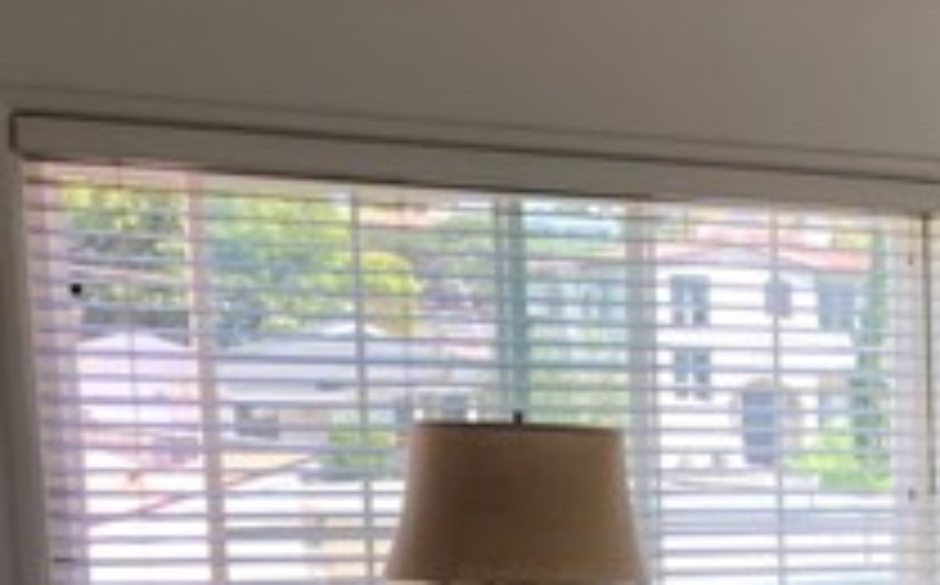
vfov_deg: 13.7
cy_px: 806
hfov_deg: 19.9
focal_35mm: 91
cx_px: 1394
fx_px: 2328
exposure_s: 1/120
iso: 50
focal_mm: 3.99
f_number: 1.8
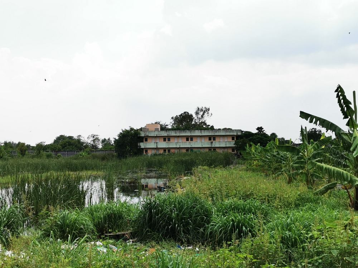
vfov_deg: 33.6
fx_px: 445
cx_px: 179
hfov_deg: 43.9
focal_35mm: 43
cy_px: 134
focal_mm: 5.56
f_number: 1.6
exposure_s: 1/4098
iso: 50
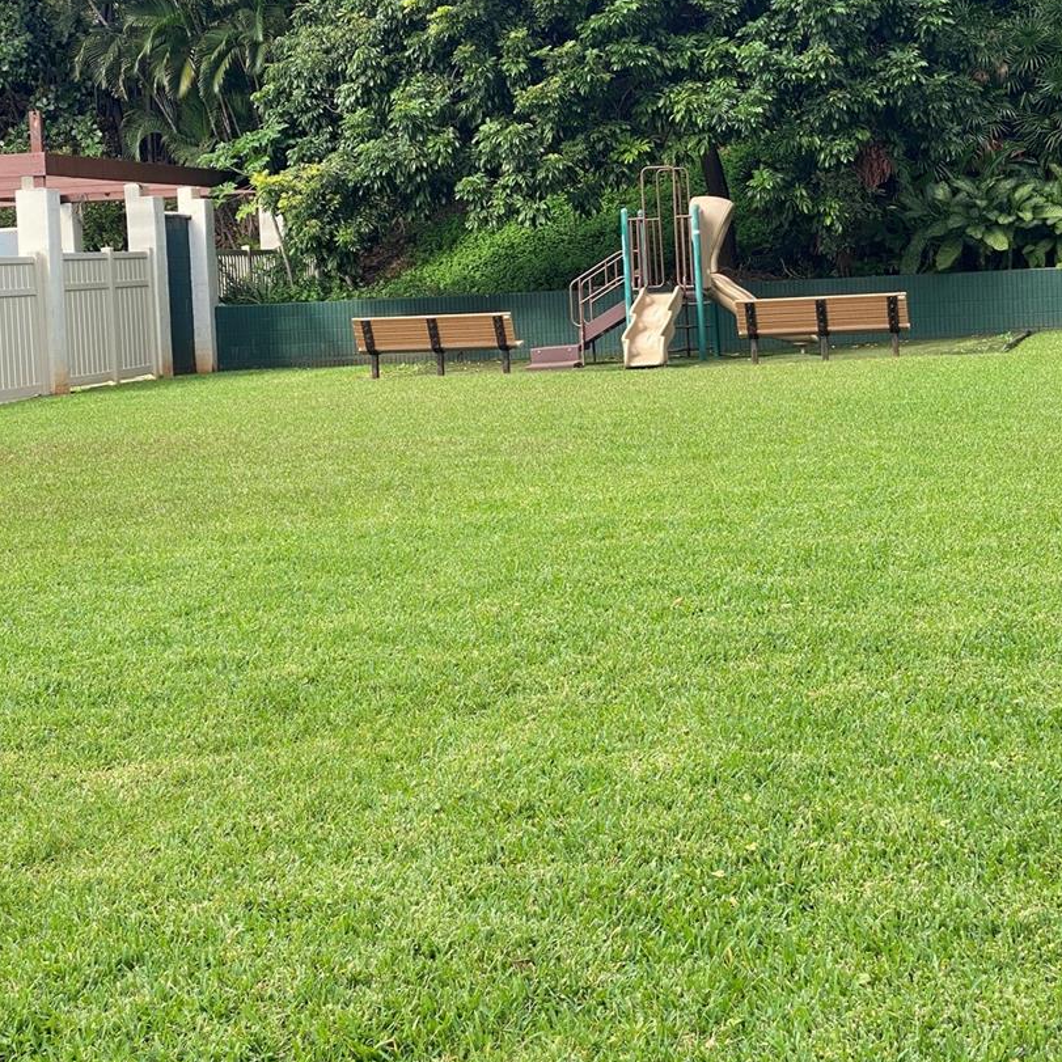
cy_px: 371
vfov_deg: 25.3
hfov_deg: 25.4
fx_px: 2360
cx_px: 524
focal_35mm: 68
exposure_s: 1/279
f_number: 2
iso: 20
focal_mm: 6
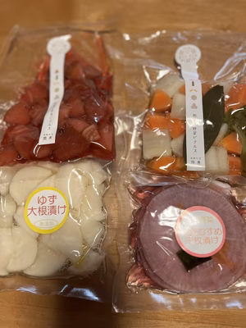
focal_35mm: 26
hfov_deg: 53.1
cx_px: 123
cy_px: 164
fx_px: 246
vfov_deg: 67.3
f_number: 1.6
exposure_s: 1/50
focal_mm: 5.1
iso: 125
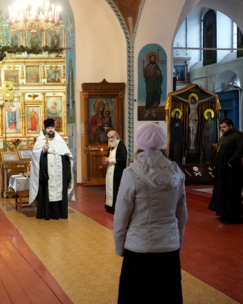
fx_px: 441
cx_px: 23
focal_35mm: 49
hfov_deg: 29.5
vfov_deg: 38.0
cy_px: 153
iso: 5000
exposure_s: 1/50
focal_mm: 31
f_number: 4.5
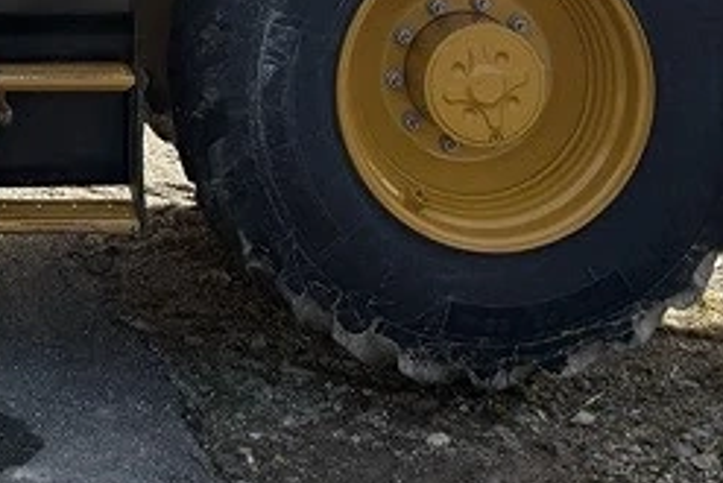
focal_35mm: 101
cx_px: 18
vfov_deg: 12.7
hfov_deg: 19.7
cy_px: -299
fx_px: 2030
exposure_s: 1/2703
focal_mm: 6.76
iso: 100
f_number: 1.78
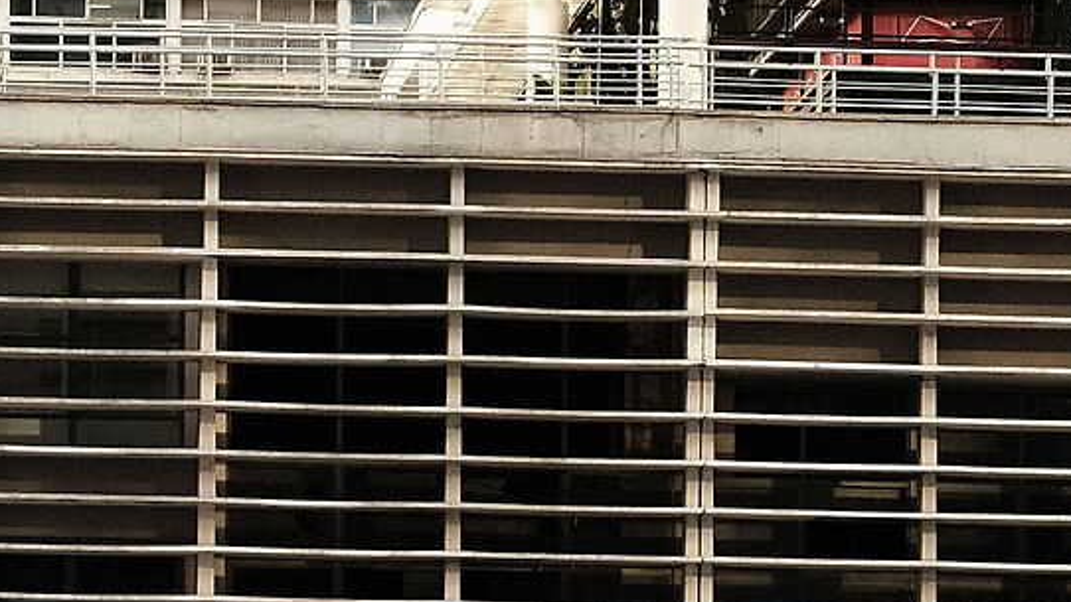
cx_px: -8
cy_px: 1011
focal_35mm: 190
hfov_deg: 11.2
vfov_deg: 6.3
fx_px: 5396
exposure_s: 1/125
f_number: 5.6
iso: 500
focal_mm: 27
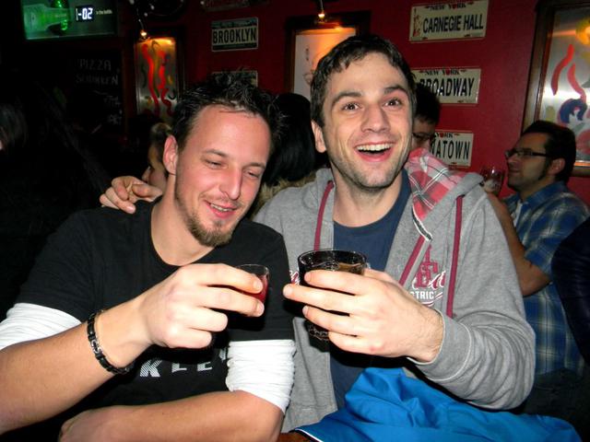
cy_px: 221
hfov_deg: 63.4
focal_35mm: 28
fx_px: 477
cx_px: 295
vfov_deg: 49.7
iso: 200
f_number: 3.5
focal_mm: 5
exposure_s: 1/26
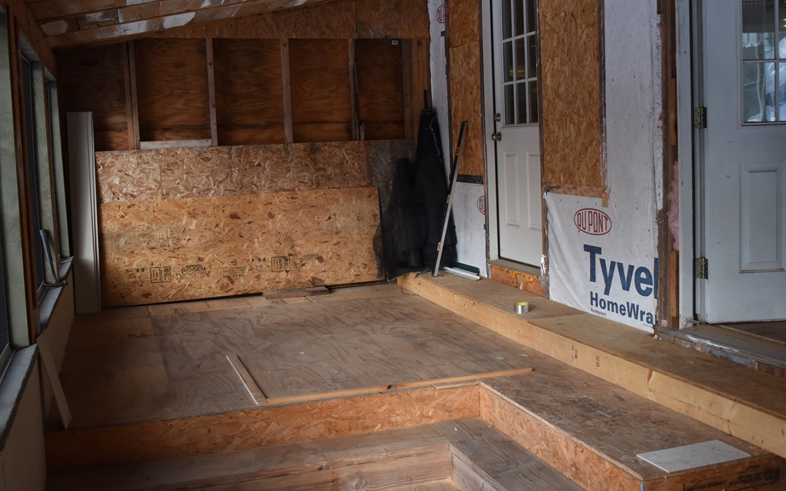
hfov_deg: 50.9
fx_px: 825
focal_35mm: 39
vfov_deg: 33.2
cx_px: 392
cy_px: 229
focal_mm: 25
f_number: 4
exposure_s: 1/250
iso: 640
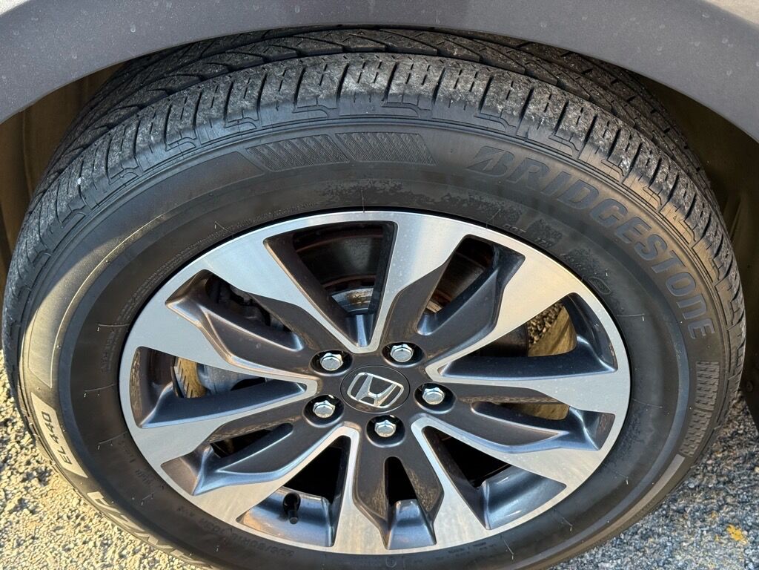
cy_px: 285
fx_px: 1052
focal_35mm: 48
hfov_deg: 39.7
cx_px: 380
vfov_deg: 30.3
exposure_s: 1/242
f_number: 1.78
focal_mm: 6.76
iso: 160
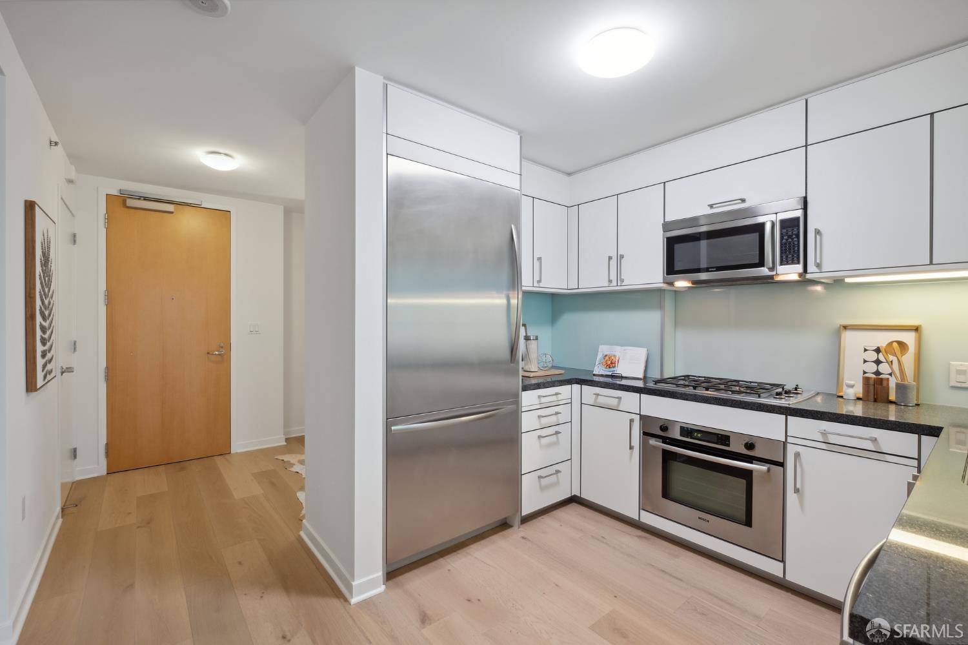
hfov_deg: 100.4
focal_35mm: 15
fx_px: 403
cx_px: 484
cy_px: 322
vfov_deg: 77.3
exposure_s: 1/13
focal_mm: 10
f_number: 7.1
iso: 200
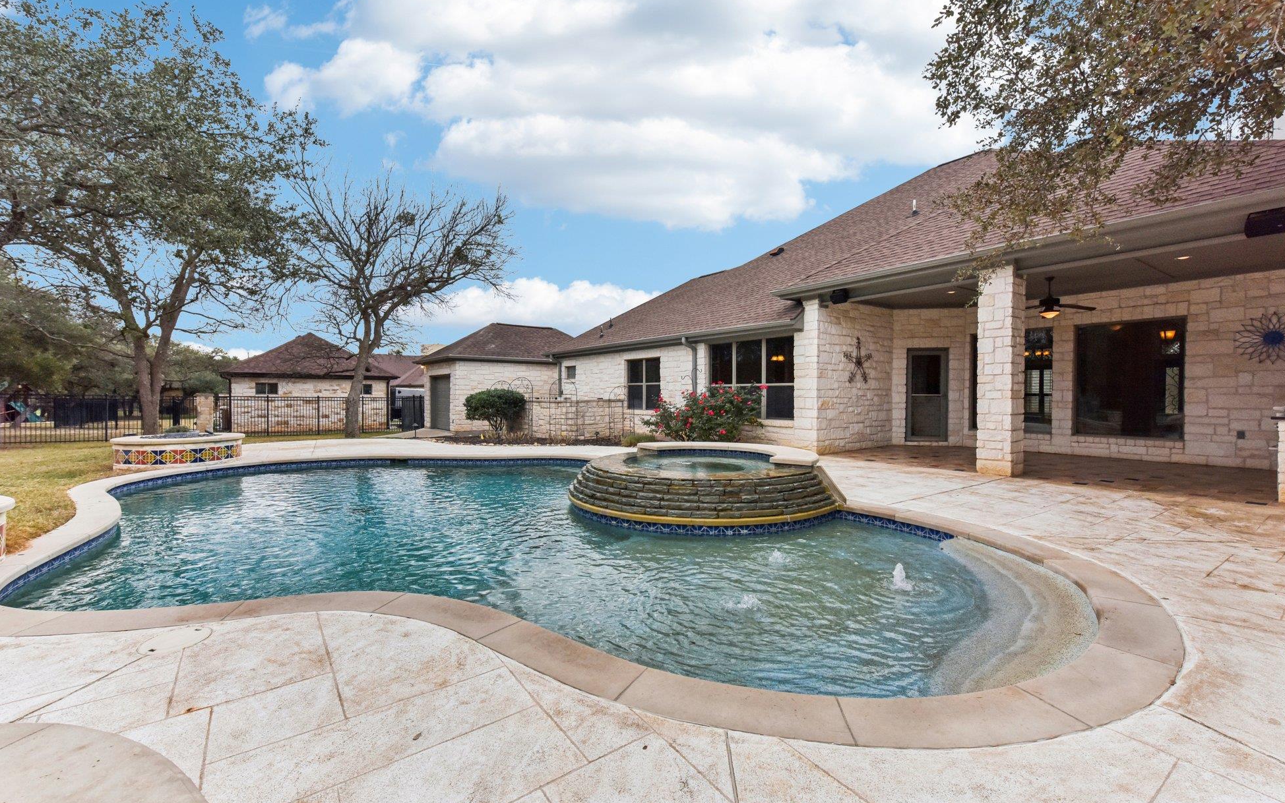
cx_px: 653
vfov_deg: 74.8
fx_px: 525
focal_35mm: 15
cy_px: 404
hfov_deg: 101.4
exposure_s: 1/2000
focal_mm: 14
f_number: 8
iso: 800
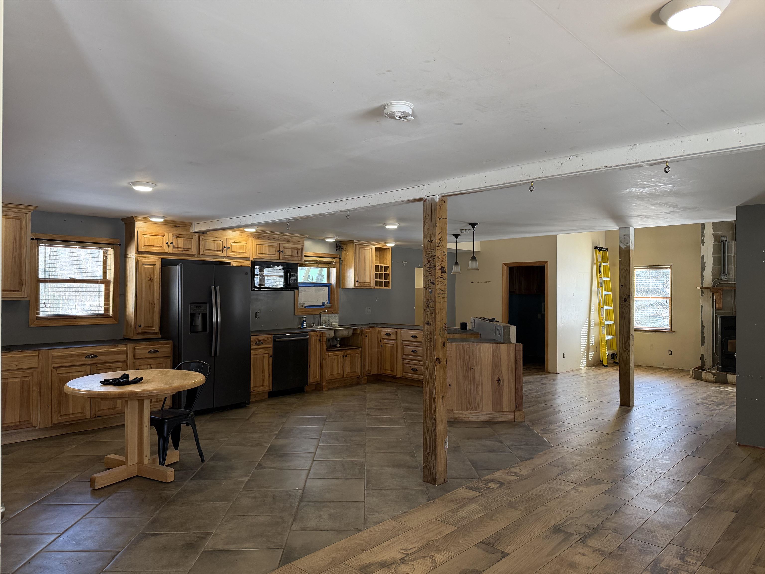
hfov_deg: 71.6
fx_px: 530
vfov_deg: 56.8
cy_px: 287
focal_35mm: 24
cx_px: 382
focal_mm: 6.76
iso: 250
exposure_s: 1/120
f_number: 1.78
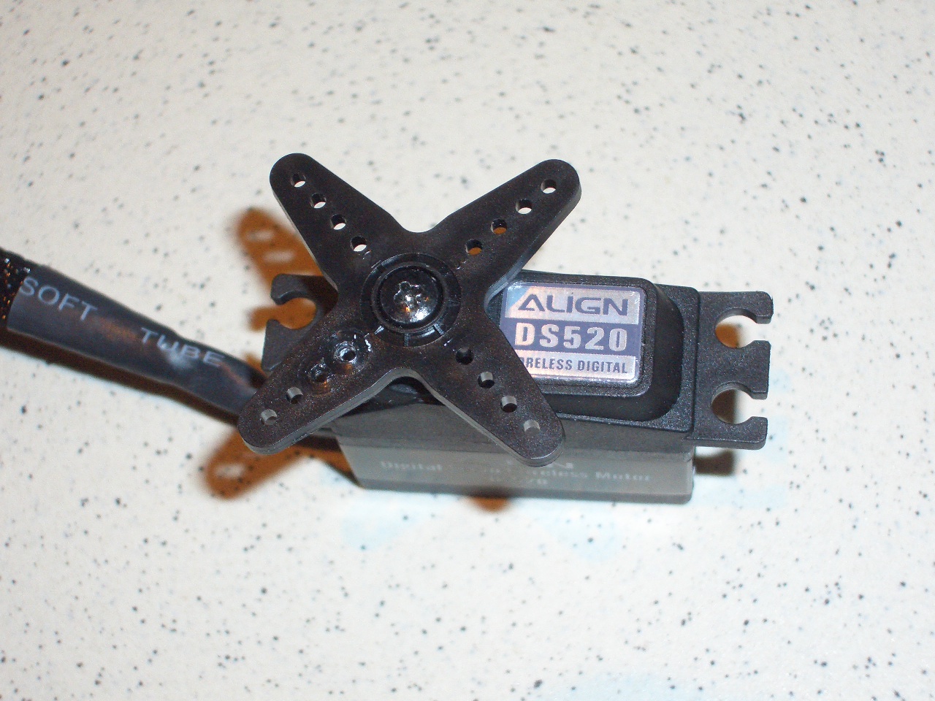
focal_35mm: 105
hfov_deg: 18.7
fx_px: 2836
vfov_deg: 14.1
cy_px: 350
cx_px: 468
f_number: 4.8
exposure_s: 1/60
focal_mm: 17.4
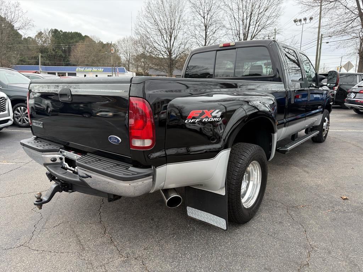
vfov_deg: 56.8
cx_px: 182
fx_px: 252
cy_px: 136
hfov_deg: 71.6
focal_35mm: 24
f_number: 1.78
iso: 100
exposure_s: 1/547
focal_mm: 6.76
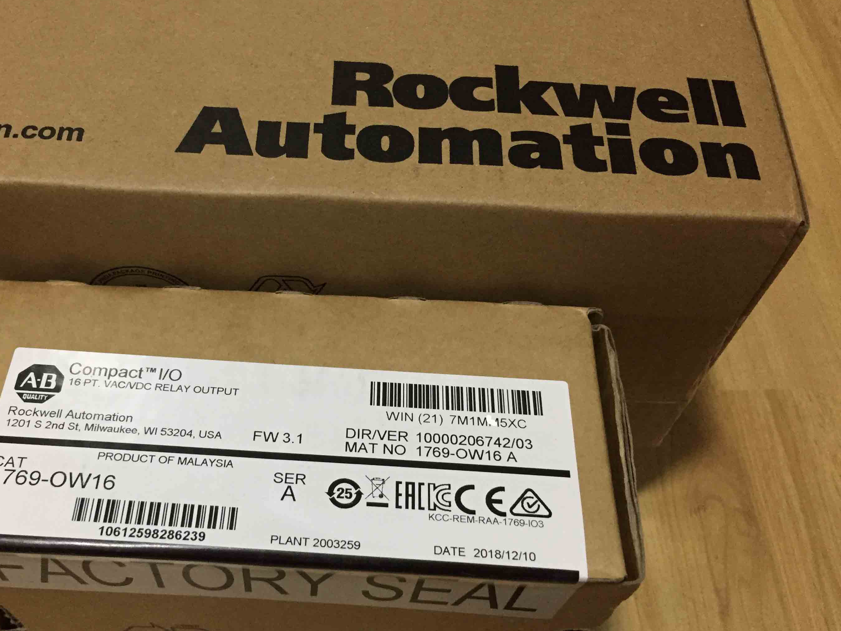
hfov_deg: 52.2
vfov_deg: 40.6
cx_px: 334
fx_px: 850
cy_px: 372
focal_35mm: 35
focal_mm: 4.15
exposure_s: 1/20
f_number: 2.2
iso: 250
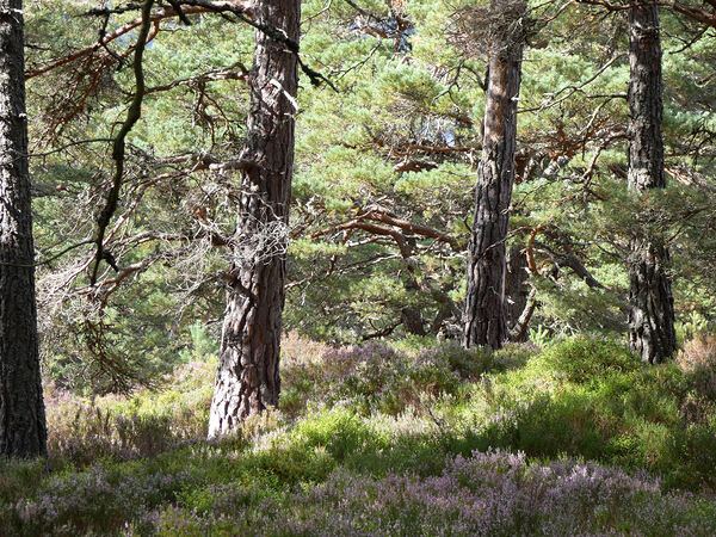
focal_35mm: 138
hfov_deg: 14.3
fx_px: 2854
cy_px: 268
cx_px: 358
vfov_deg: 10.7
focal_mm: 24.7
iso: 80
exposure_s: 1/80
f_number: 5.3
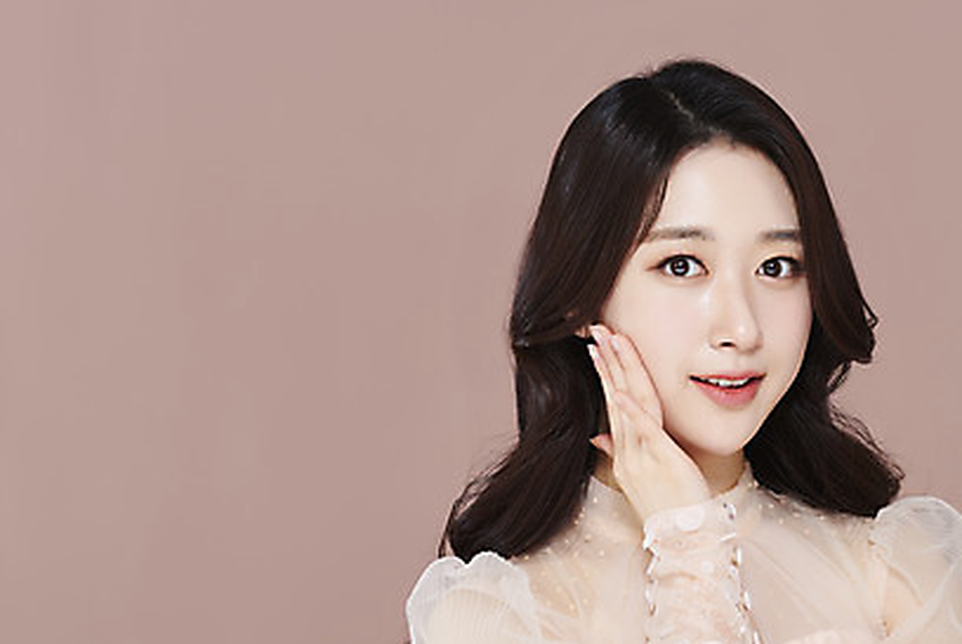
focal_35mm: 154
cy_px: 448
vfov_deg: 8.9
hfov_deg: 13.3
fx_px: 4120
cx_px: 687
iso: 64
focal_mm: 105
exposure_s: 1/125
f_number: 11
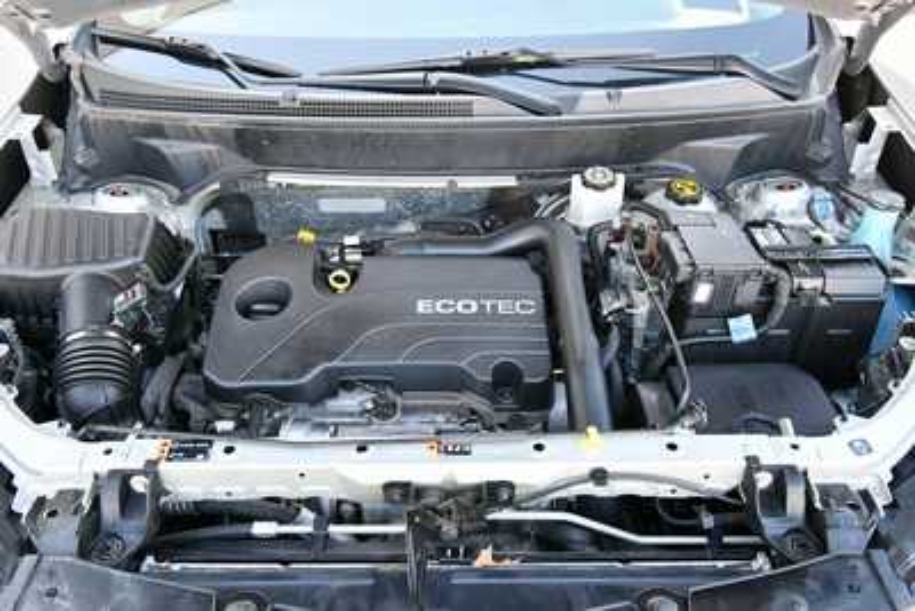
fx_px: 763
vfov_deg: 43.6
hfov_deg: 61.9
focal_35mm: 30
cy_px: 306
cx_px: 458
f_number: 5.6
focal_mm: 20
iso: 1600
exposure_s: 1/125
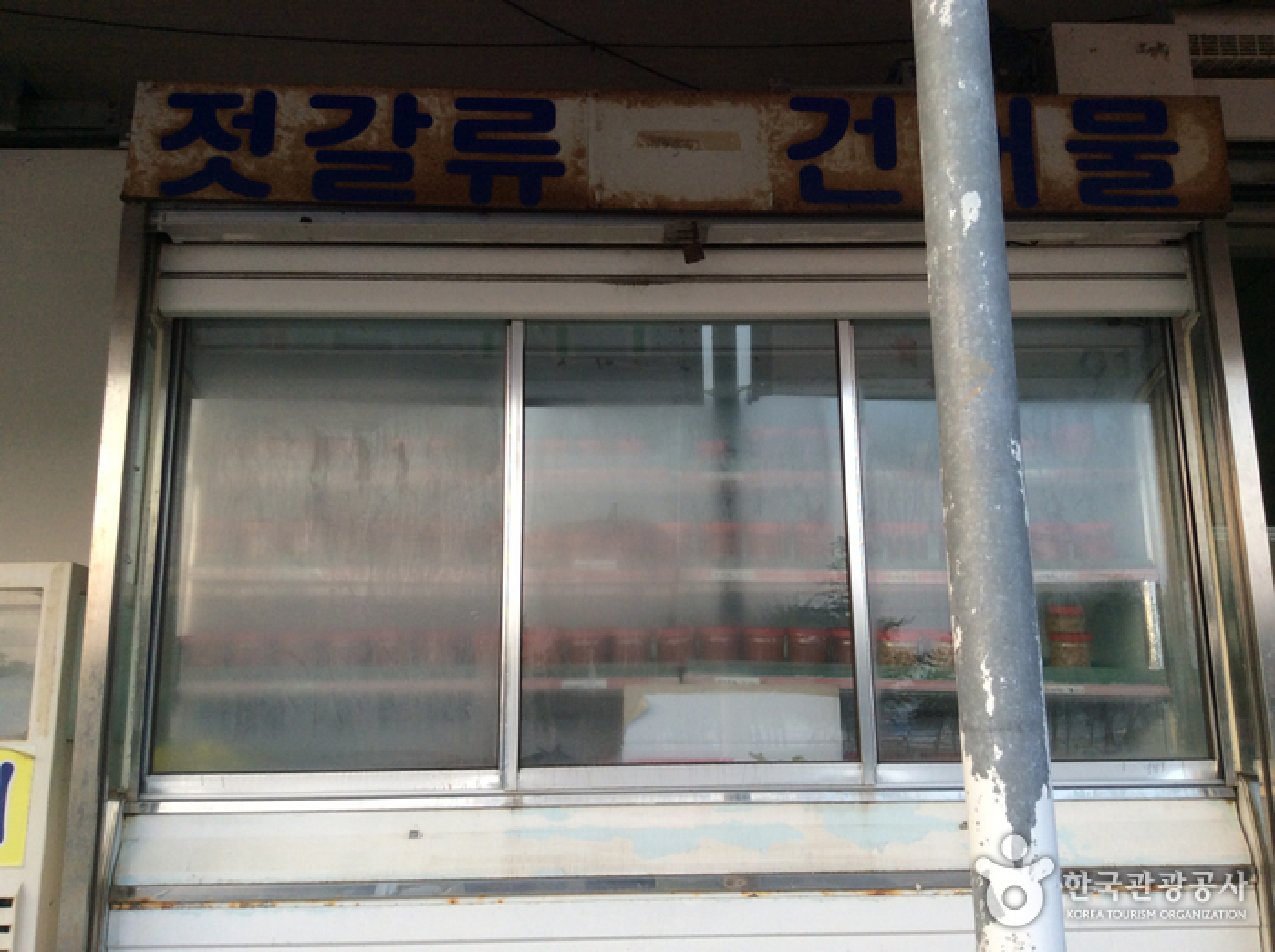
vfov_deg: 42.8
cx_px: 638
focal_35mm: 33
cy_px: 476
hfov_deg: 55.4
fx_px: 1214
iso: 50
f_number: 2.4
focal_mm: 3.3
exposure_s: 1/120
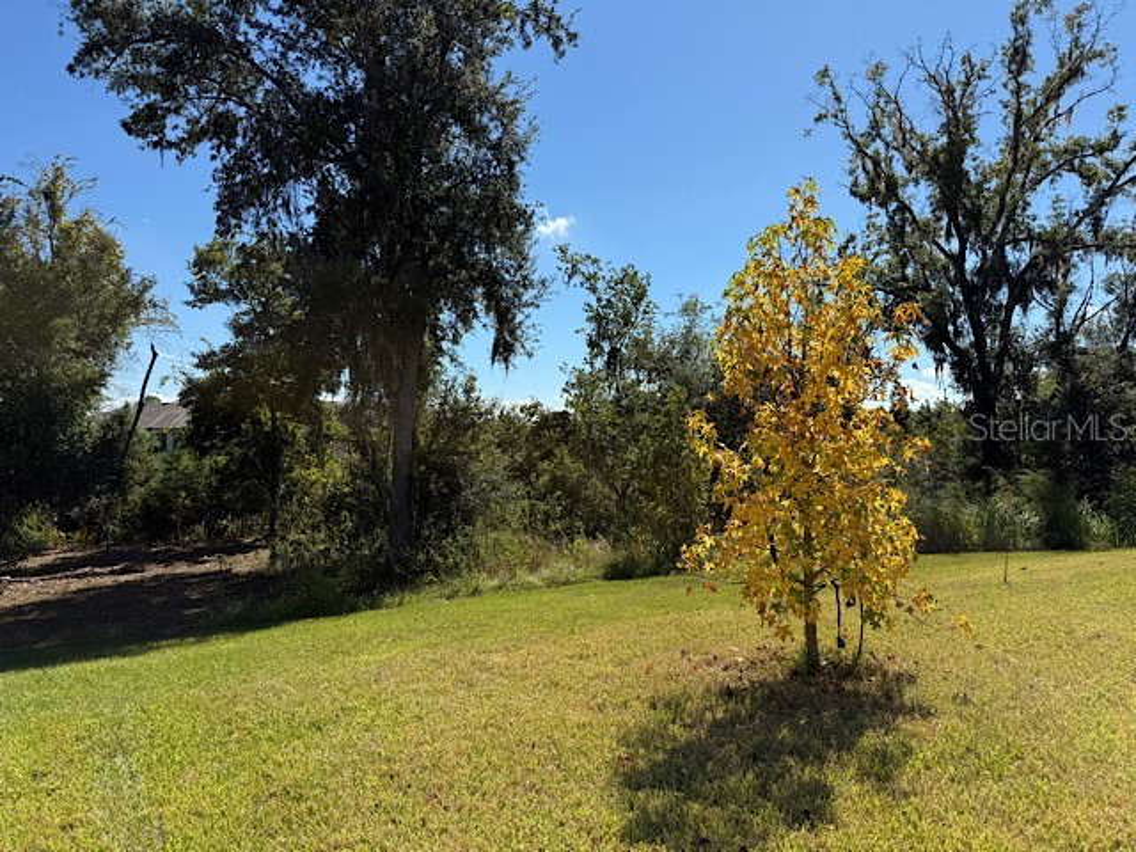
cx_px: 568
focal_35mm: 24
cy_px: 426
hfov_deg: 71.6
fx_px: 788
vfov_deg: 56.8
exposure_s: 1/4405
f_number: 1.78
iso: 80
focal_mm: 6.76
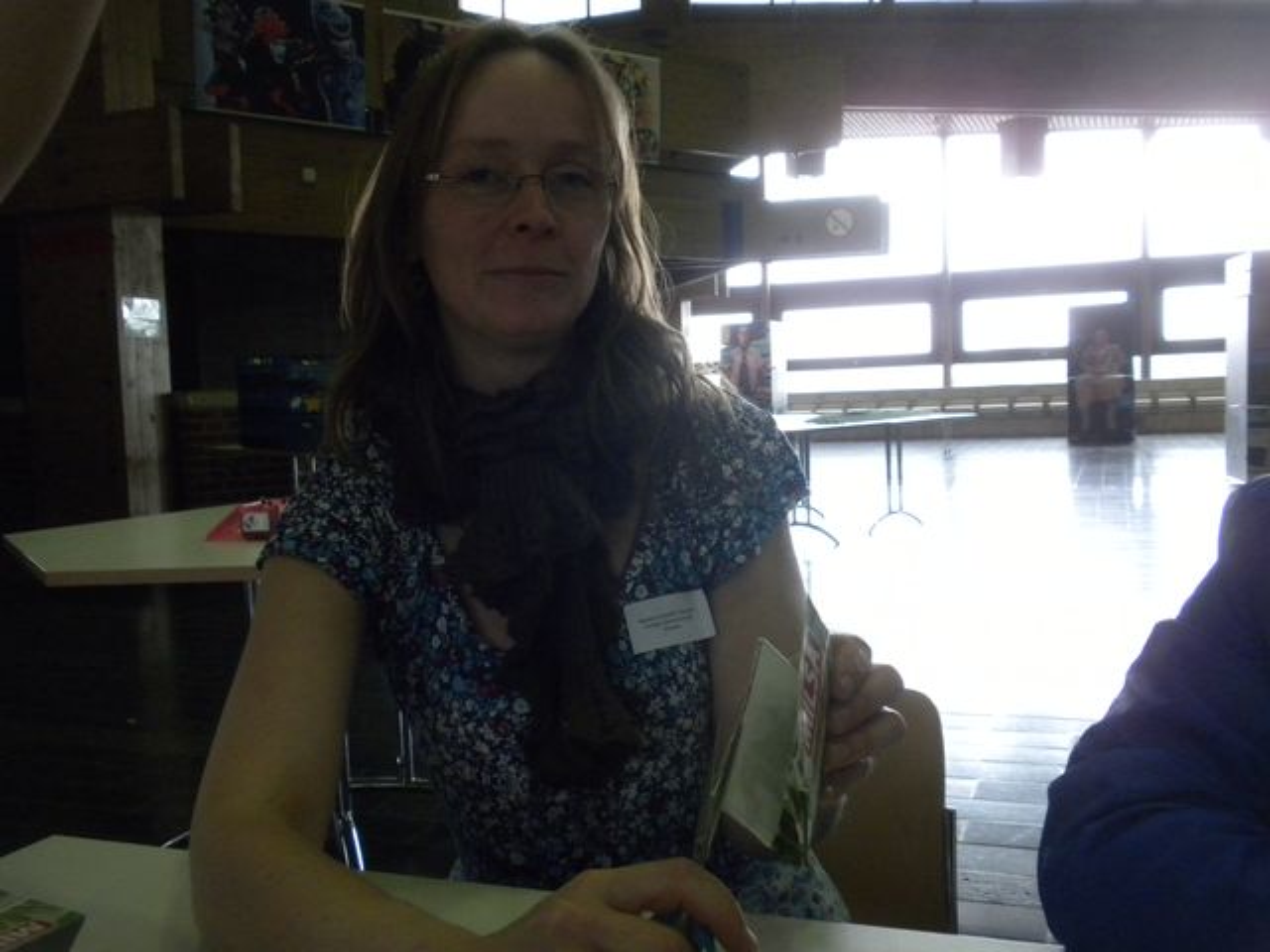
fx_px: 1357
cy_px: 476
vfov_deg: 38.7
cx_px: 635
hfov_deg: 50.1
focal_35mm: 37
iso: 400
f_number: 3.5
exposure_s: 1/213
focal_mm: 6.6
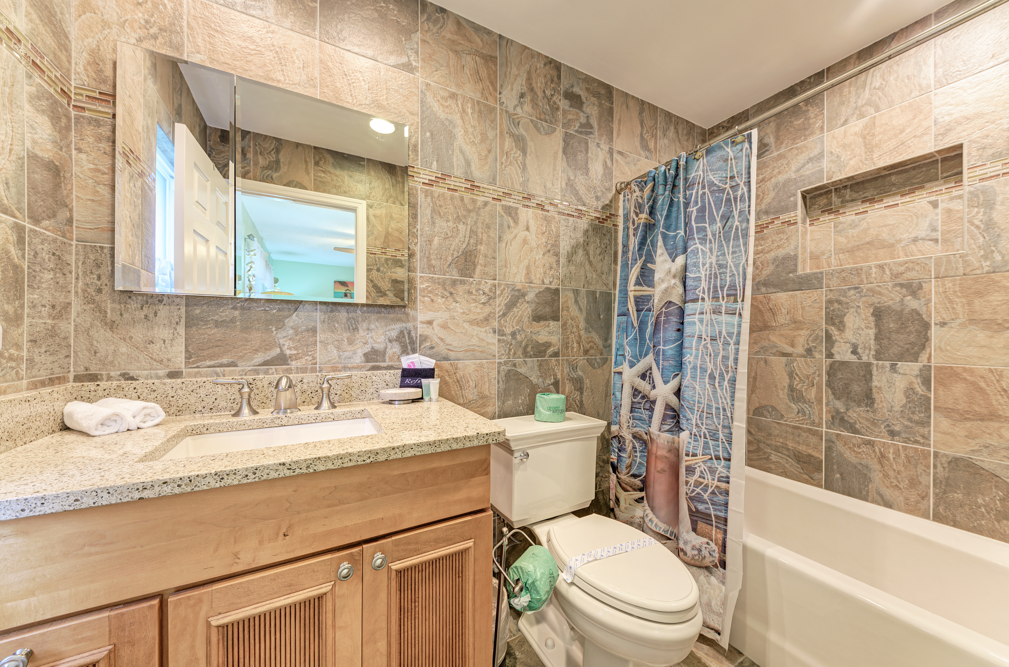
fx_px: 363
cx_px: 504
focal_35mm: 13
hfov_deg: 108.5
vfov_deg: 85.1
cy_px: 334
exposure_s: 1
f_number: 7.1
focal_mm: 13
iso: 100
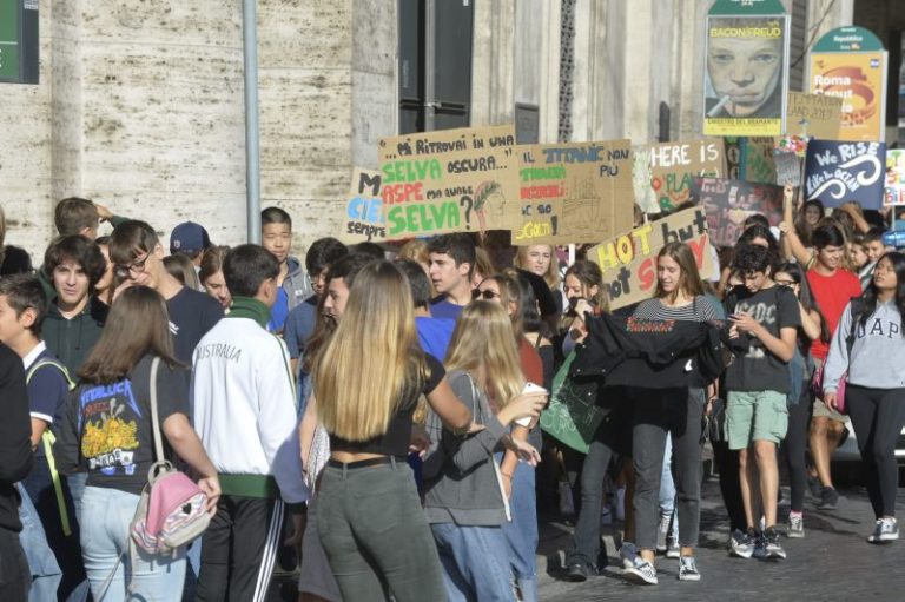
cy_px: 301
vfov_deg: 6.9
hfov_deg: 10.3
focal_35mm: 200
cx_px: 452
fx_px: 5024
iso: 400
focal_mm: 200
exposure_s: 1/400
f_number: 13
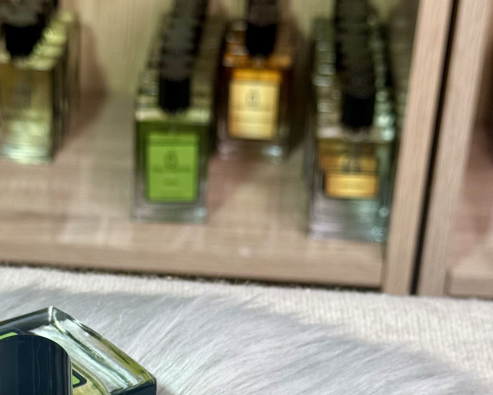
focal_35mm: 106
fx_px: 1547
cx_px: 117
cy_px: 356
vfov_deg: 14.4
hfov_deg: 18.0
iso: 80
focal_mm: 6.76
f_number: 1.78
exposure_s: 1/129
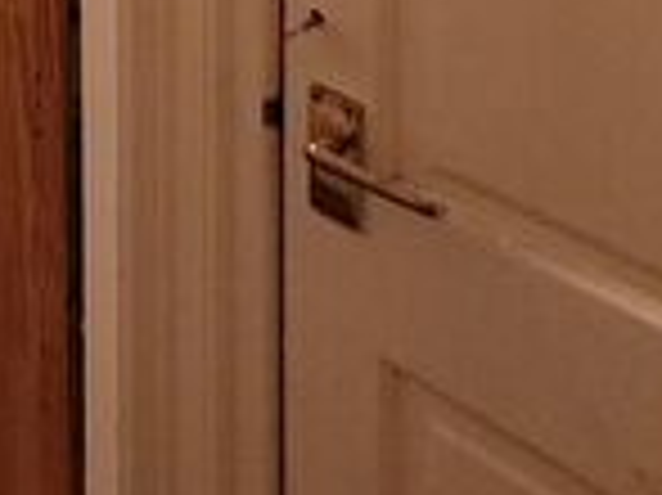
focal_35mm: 62
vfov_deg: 16.1
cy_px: -583
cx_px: -531
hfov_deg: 21.1
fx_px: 1185
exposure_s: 1/33
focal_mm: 1.74
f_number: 2.2
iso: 320
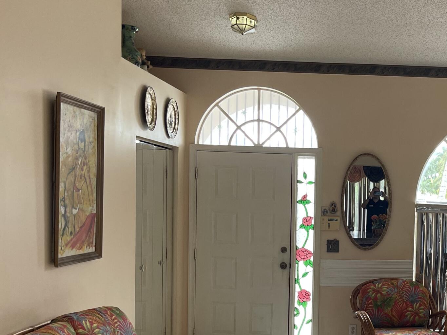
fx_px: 710
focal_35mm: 55
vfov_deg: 26.3
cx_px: 408
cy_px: 248
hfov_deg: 33.0
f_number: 1.6
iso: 125
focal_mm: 5.1
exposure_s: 1/120
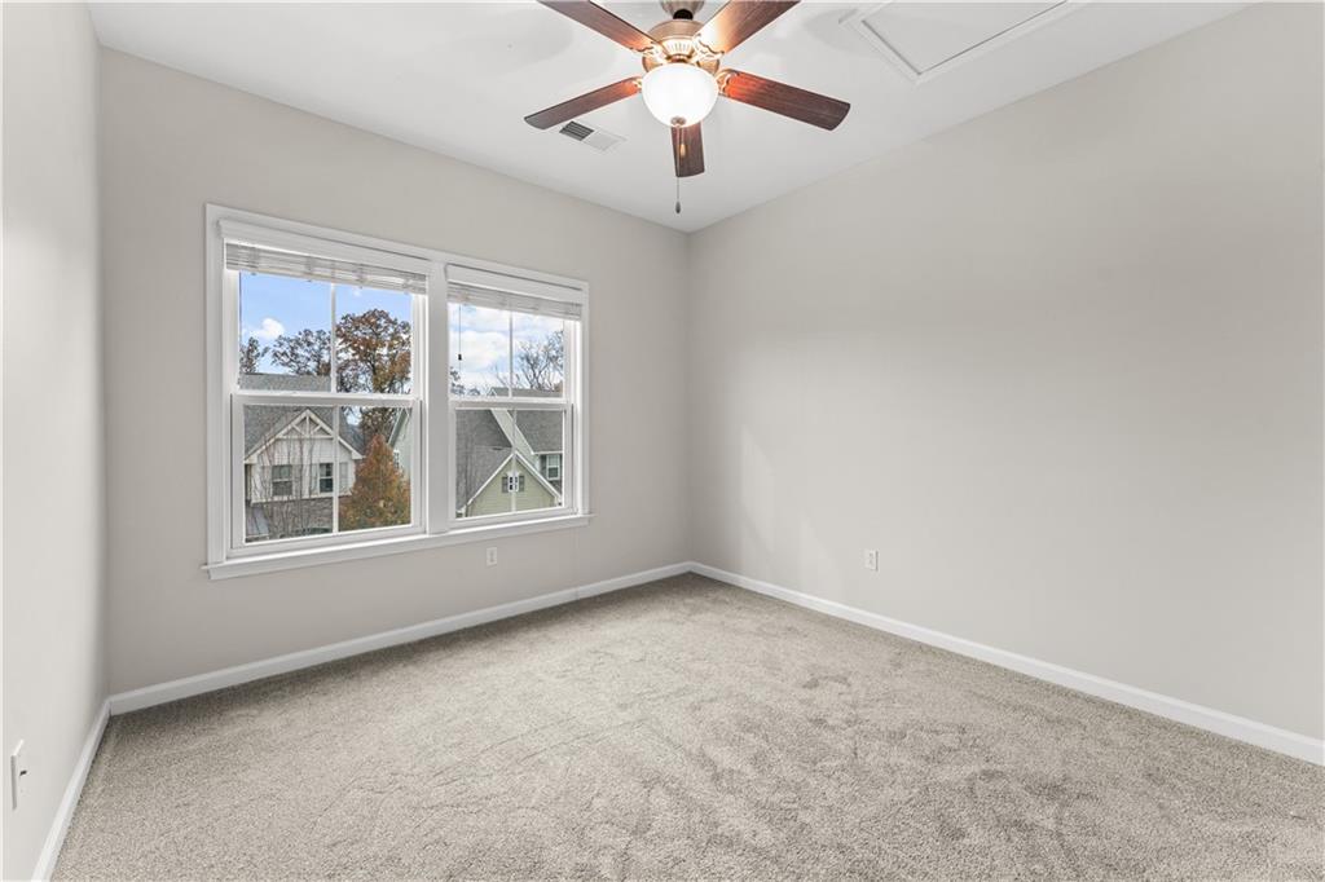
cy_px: 441
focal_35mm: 14
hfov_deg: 104.3
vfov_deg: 81.2
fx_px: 515
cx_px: 662
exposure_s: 1/6
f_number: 7.1
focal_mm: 14
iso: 800
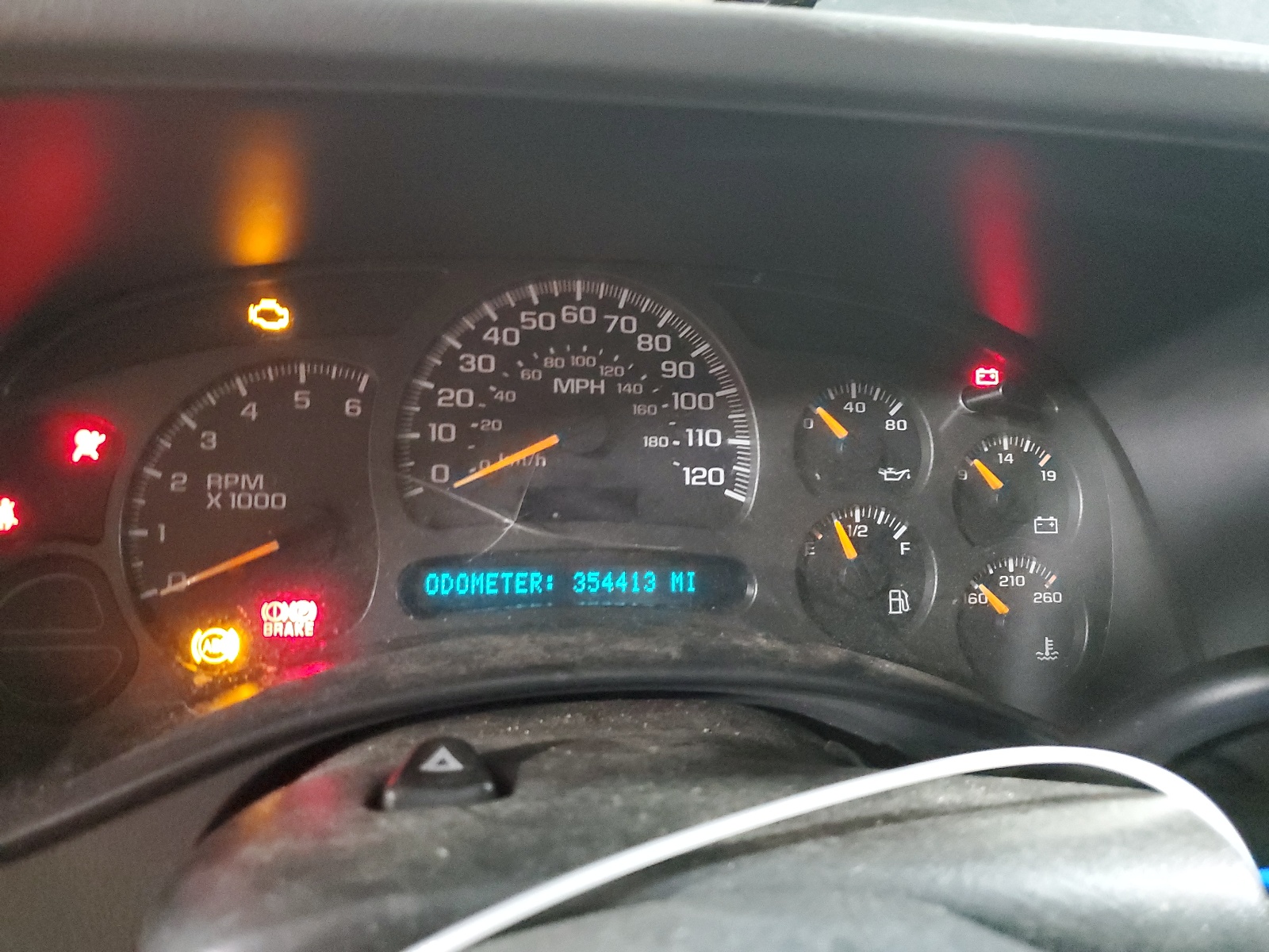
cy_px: 476
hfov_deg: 67.3
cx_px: 634
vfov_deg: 53.1
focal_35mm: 26
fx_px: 953
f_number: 1.5
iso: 815
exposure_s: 1/17
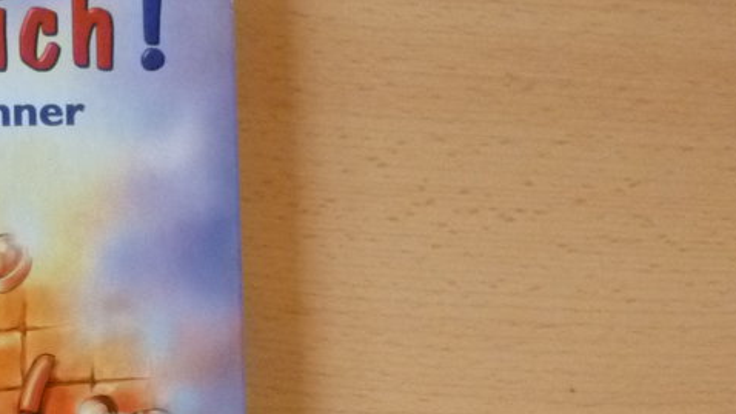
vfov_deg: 15.2
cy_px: 534
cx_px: -136
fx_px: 1483
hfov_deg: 25.2
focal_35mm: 76
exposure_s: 1/15
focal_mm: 4.5
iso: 500
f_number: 3.3
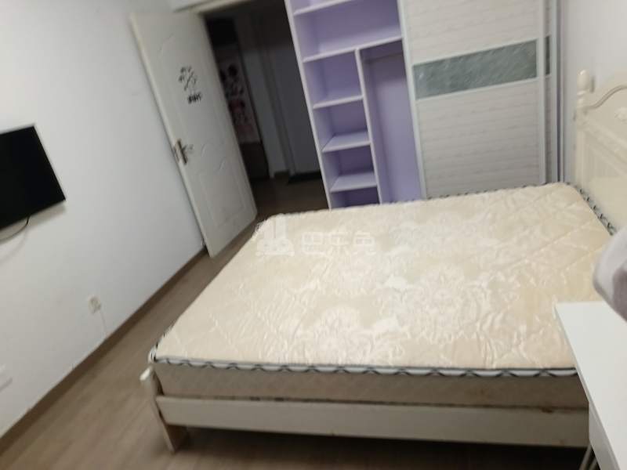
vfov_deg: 56.8
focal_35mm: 24
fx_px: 435
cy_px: 235
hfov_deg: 71.6
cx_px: 314
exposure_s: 1/25
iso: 1778
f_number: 1.75
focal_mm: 5.25
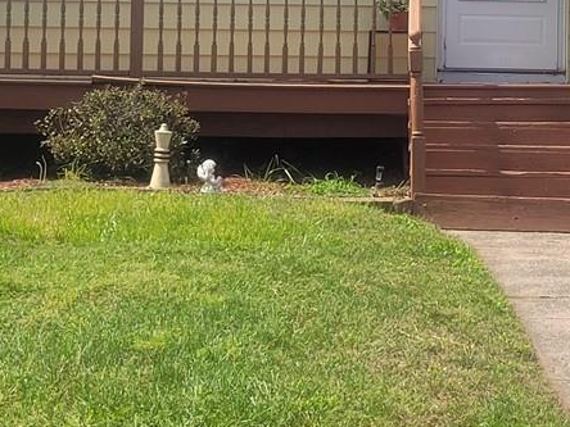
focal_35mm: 60
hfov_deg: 31.0
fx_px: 988
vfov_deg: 23.3
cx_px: 488
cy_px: -6
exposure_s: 1/1839
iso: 40
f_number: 1.8
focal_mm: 5.4
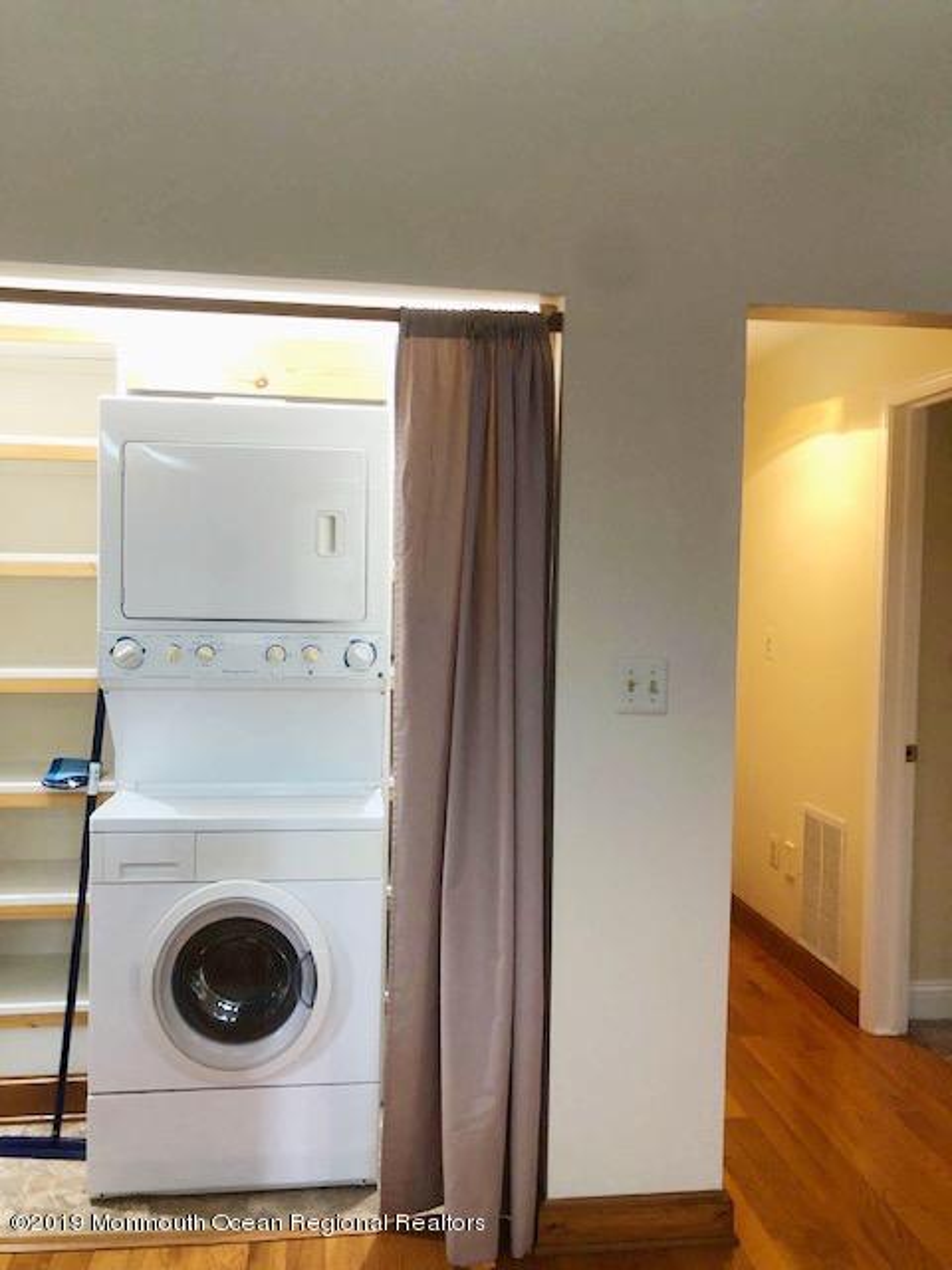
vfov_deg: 63.4
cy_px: 635
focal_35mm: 28
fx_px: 1027
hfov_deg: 49.7
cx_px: 476
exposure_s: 1/15
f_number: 1.8
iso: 40
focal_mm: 4
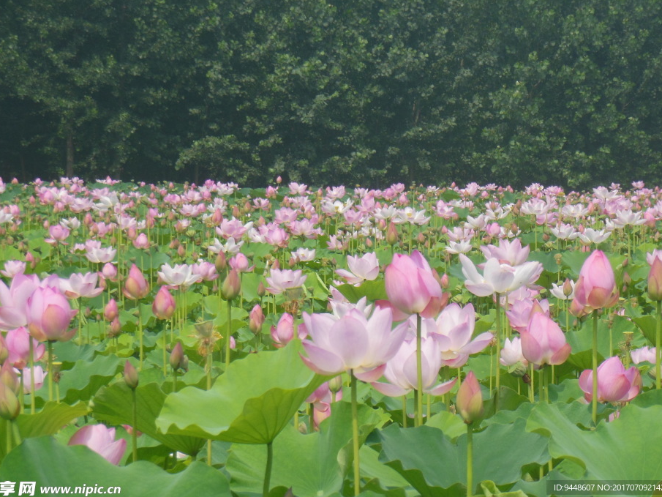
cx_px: 341
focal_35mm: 189
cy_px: 221
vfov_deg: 7.9
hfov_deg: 10.5
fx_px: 3615
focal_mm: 29.8
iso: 125
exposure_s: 1/640
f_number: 5.4
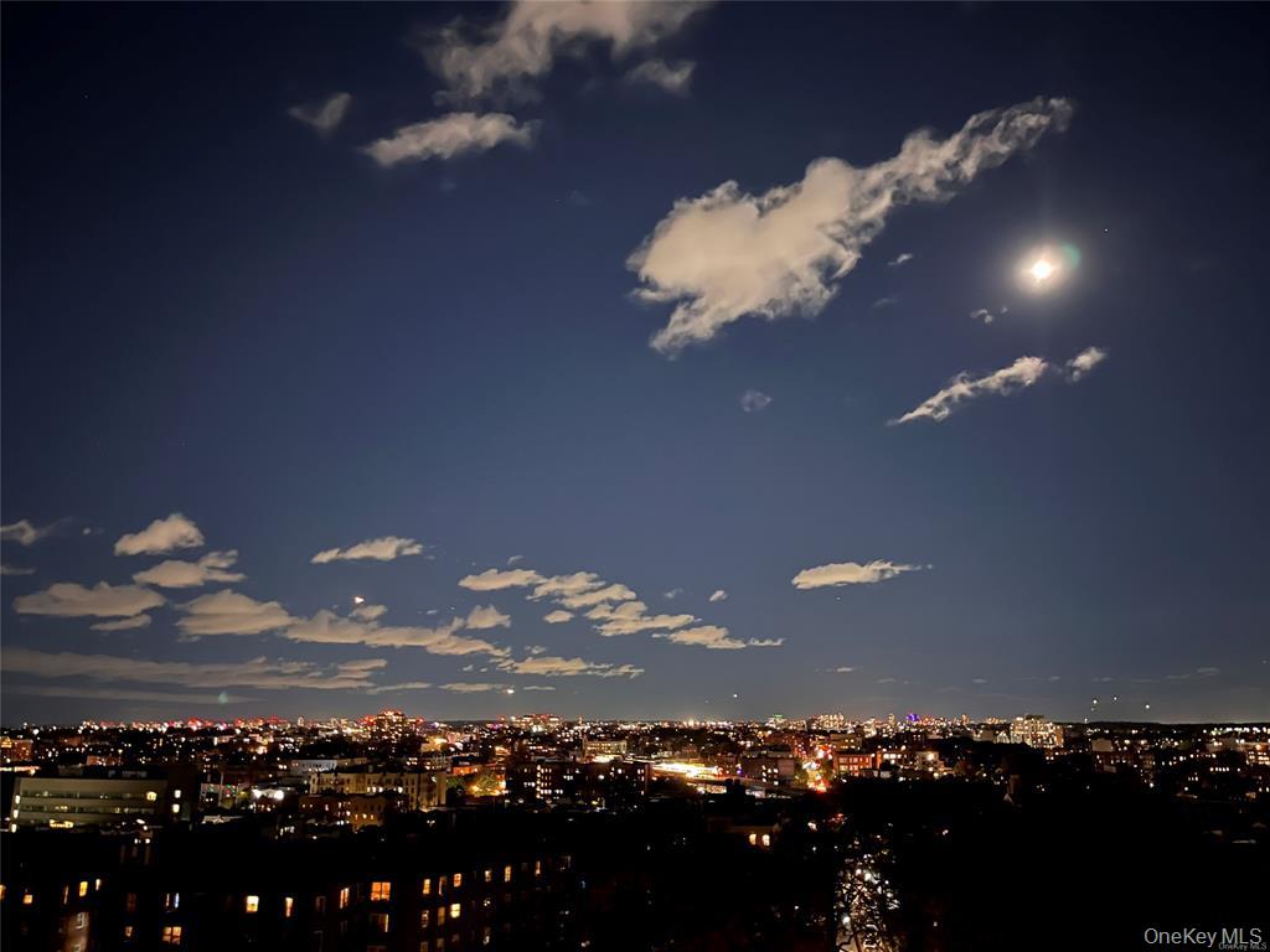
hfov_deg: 67.3
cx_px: 635
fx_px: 954
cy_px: 476
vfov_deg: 53.1
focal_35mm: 26
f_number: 1.6
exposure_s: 1/5
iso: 1600
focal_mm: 5.1
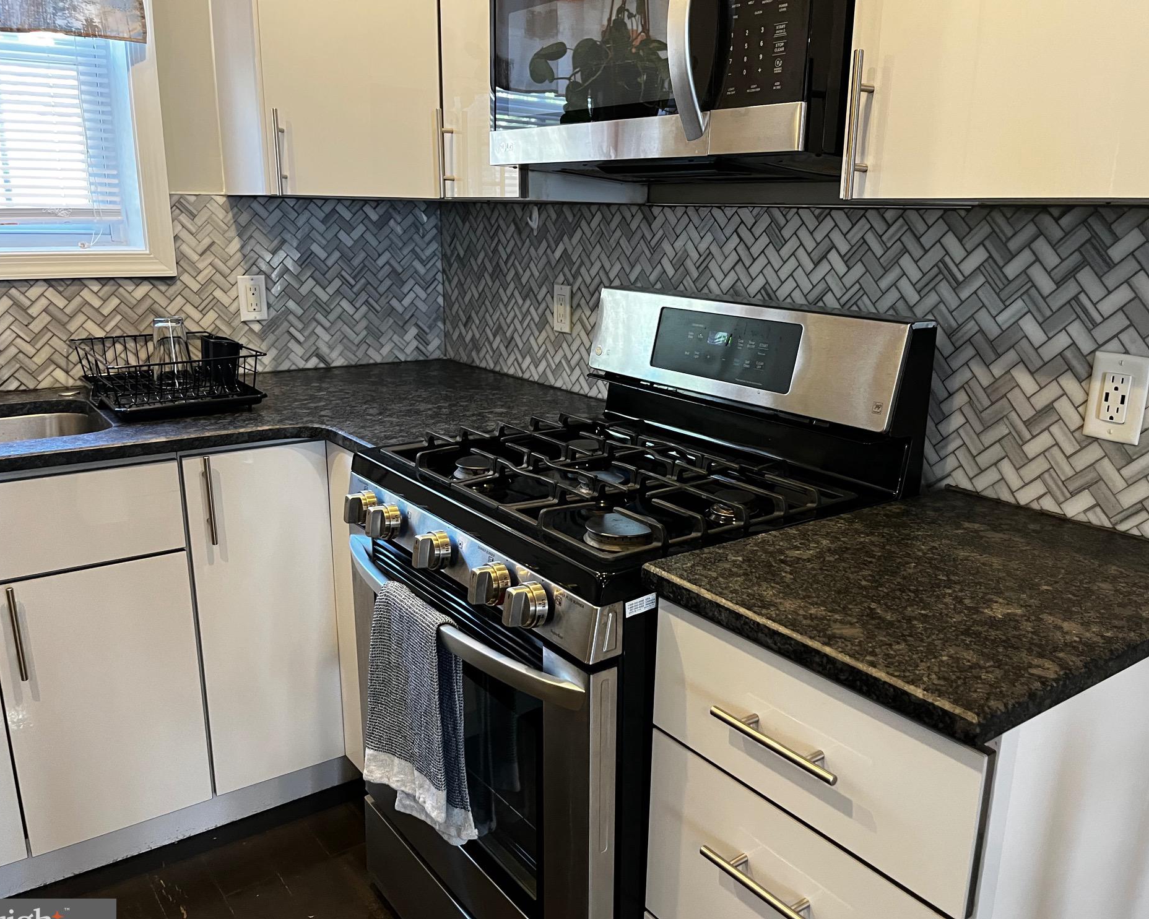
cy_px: 474
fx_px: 952
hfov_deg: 62.2
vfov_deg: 51.5
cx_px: 596
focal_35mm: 28
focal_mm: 5.1
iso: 320
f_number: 1.6
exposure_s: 1/60
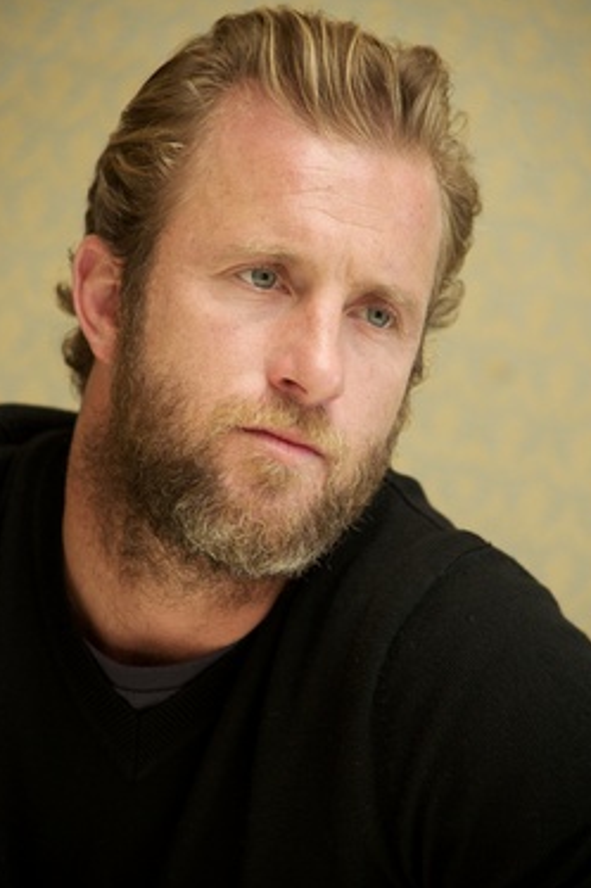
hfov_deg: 6.4
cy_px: 461
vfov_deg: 9.6
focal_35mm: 214
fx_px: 5274
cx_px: 301
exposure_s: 1/60
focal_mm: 200
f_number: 5.6
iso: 640
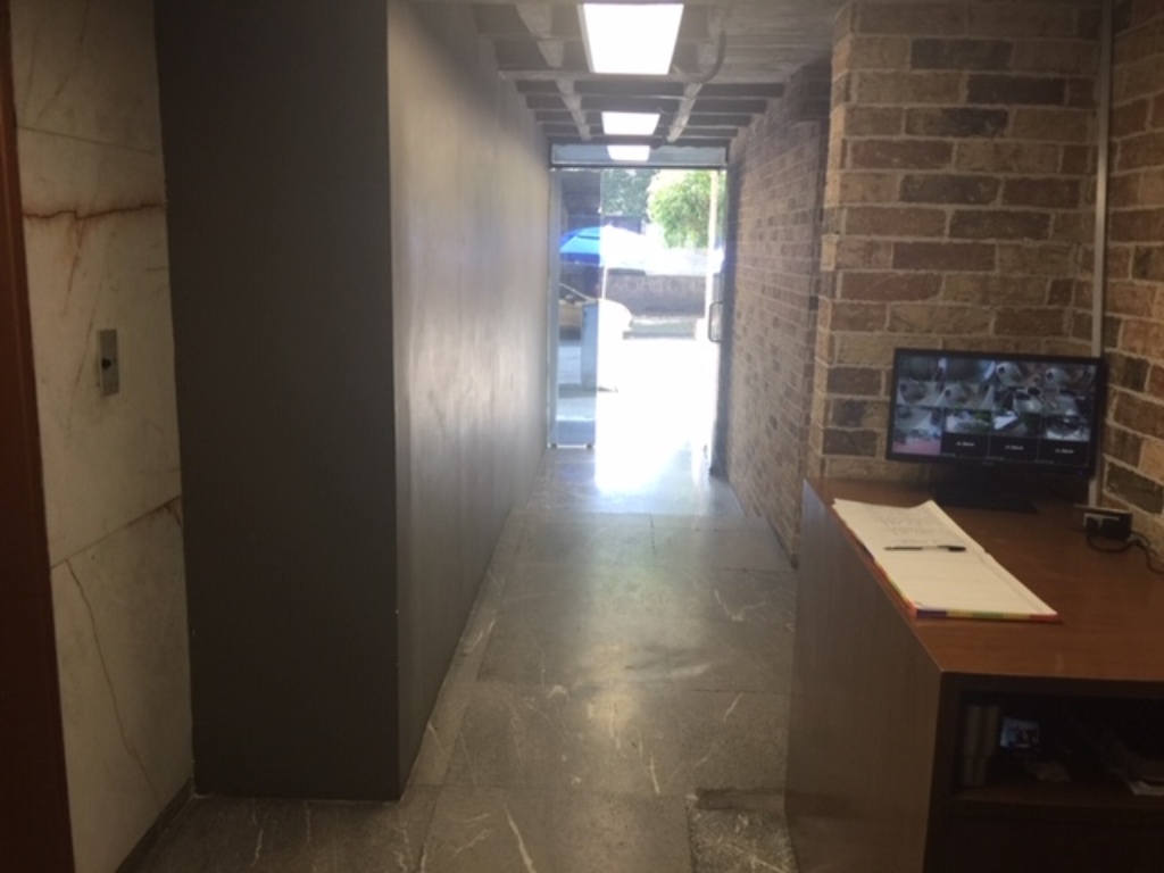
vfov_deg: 48.2
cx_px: 582
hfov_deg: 61.7
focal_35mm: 29
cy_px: 436
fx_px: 975
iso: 40
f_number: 2.2
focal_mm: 4.15
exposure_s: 1/40
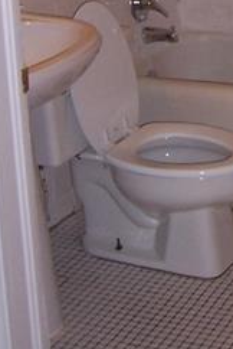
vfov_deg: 17.5
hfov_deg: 12.0
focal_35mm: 112
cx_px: 292
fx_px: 1084
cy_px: -52
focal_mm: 5.6
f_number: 2.7
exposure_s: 1/60
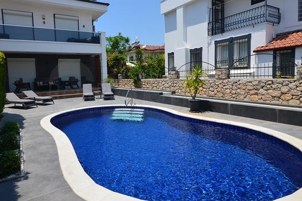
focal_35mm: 21
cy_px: 88
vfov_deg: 59.3
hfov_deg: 80.2
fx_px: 176
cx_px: 120
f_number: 11
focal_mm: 10
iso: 200
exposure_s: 1/400
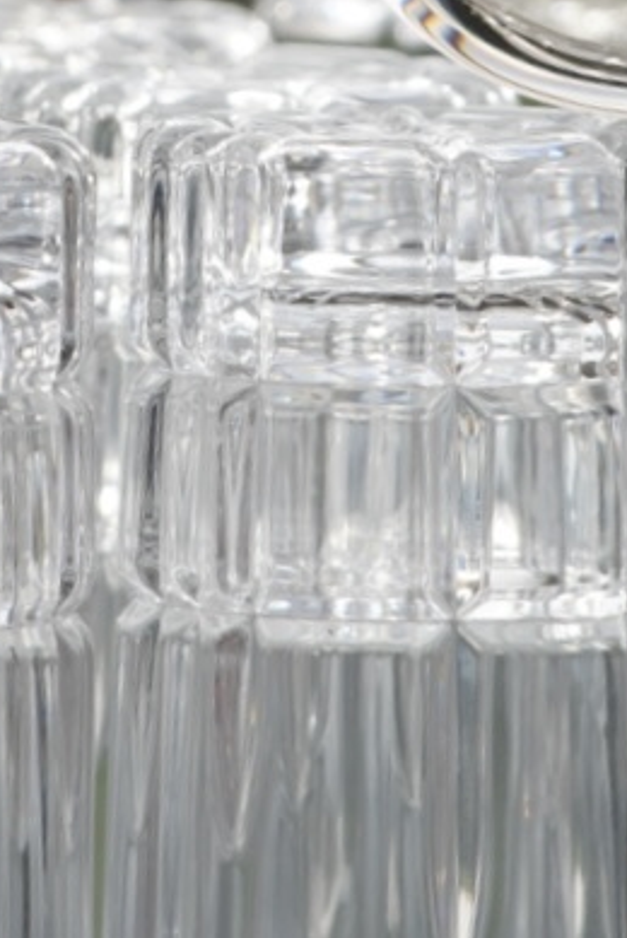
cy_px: -166
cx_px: 135
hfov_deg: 1.1
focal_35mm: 1264
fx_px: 32961
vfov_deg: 1.6
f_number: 6.3
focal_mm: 236
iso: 125
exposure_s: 1/400
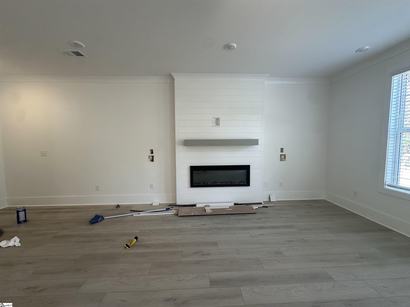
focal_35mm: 14
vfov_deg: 85.7
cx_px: 205
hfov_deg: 102.1
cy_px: 154
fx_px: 166
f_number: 2.2
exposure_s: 1/120
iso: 200
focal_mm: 2.22
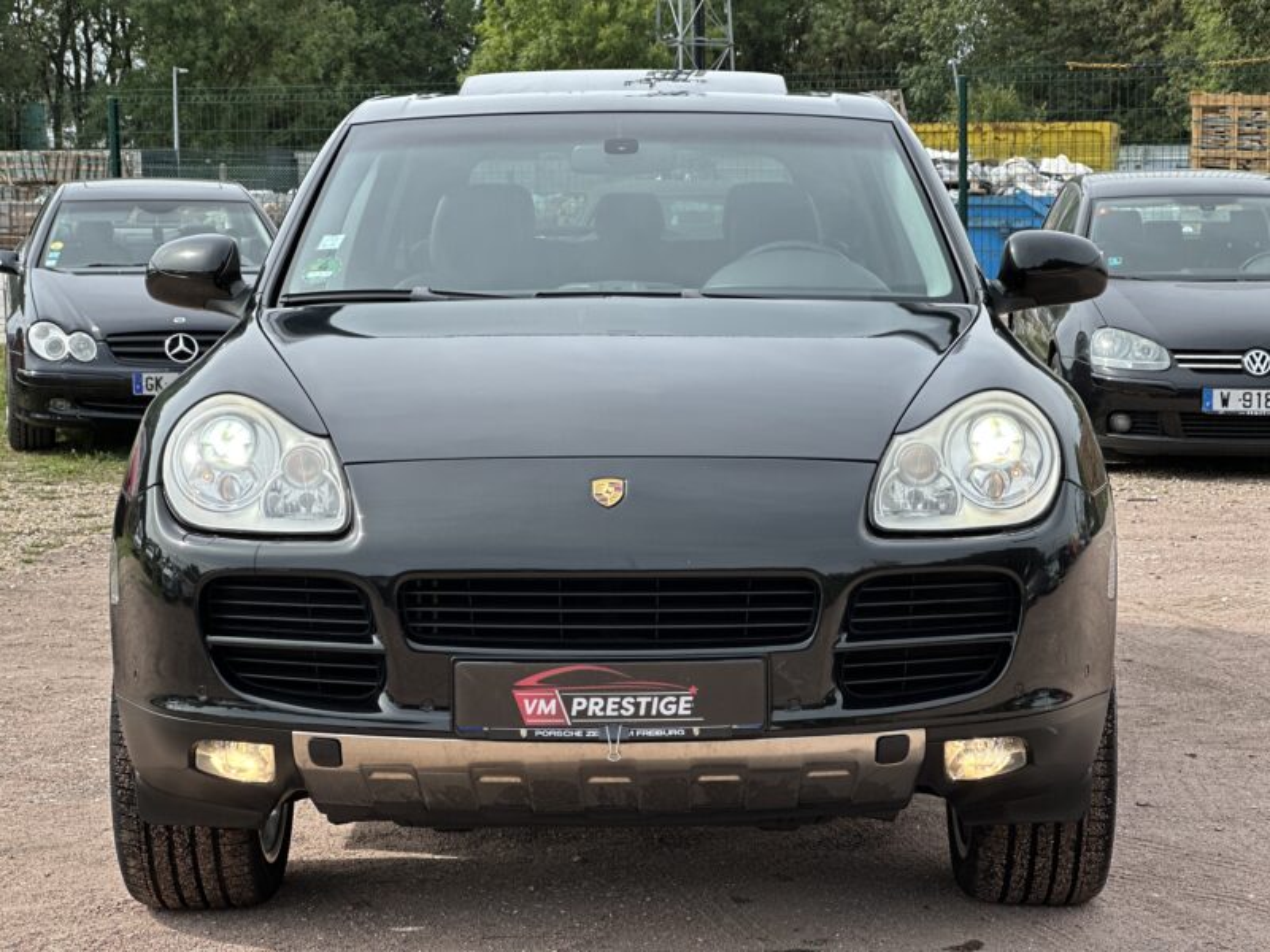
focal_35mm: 77
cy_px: 476
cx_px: 635
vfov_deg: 19.1
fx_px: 2825
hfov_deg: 25.3
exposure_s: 1/368
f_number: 2.8
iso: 32
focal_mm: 9
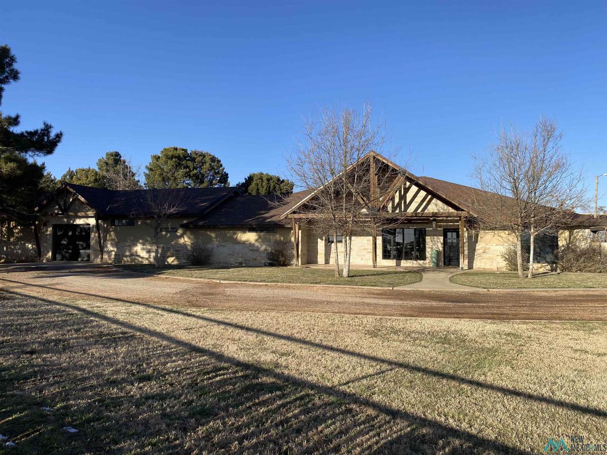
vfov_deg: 53.1
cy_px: 228
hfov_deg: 67.3
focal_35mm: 26
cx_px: 304
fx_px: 456
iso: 32
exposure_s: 1/2268
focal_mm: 4.25
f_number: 1.8
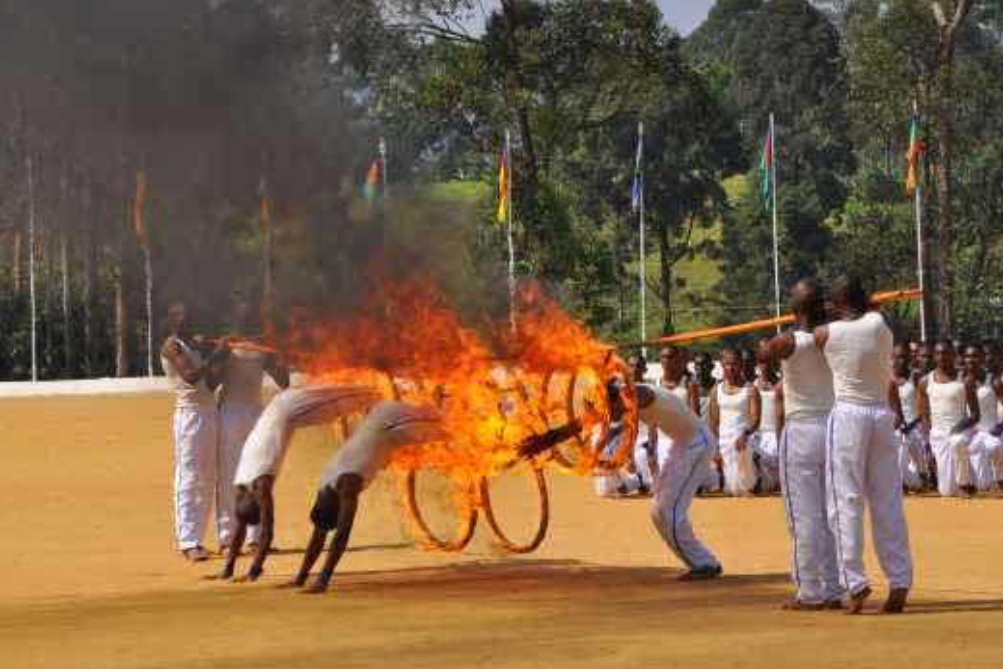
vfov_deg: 10.6
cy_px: 335
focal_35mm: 130
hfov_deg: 15.8
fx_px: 3611
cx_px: 500
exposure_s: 1/160
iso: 200
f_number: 18
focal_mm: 75
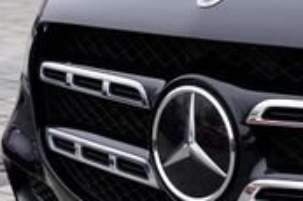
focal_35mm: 178
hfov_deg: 10.6
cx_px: 606
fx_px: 1497
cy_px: 78
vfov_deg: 7.7
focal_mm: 30
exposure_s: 1/80
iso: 100
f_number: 4.5
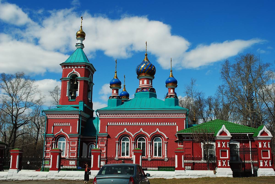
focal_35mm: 39
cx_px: 138
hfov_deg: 49.5
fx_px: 298
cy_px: 92
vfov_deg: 34.3
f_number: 10
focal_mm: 26
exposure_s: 1/250
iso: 125
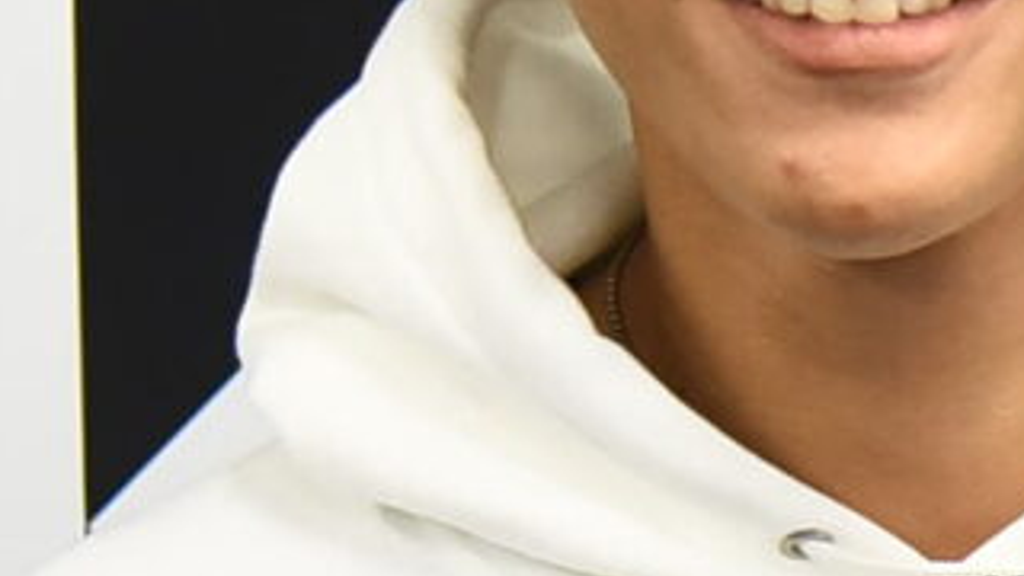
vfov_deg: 4.2
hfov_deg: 7.3
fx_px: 7847
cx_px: 1581
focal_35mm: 289
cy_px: 768
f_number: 4
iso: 2500
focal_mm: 46
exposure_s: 1/320
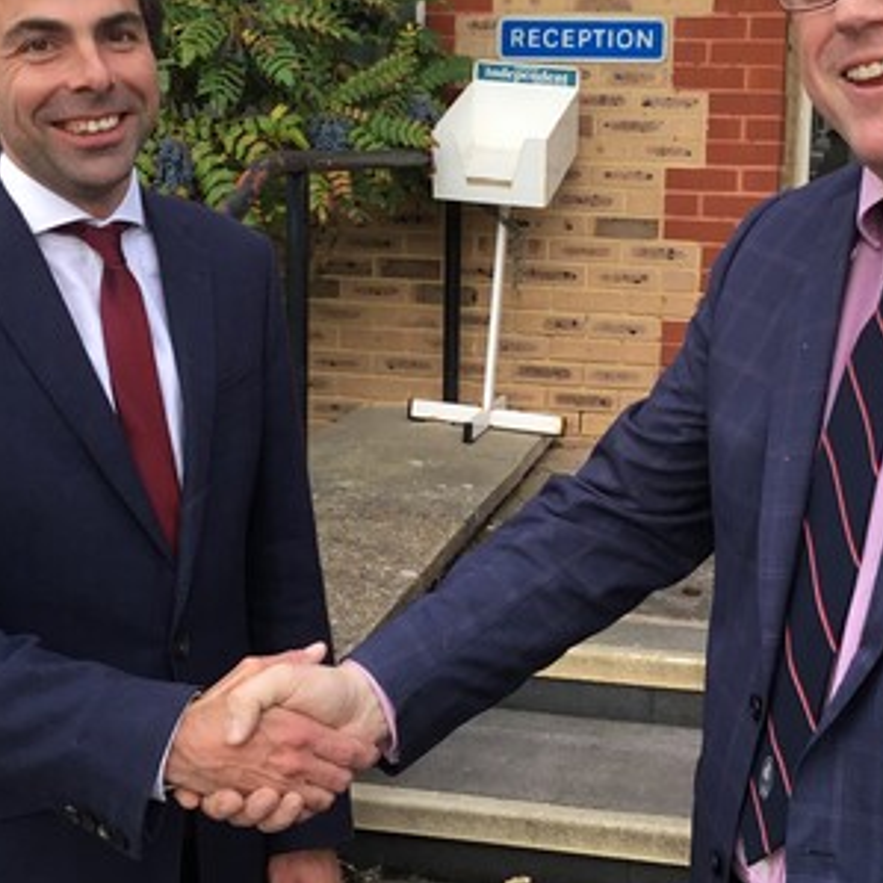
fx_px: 1587
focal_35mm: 55
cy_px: 275
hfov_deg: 31.1
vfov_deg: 30.8
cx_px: 490
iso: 32
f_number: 2.4
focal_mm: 3.3
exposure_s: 1/50
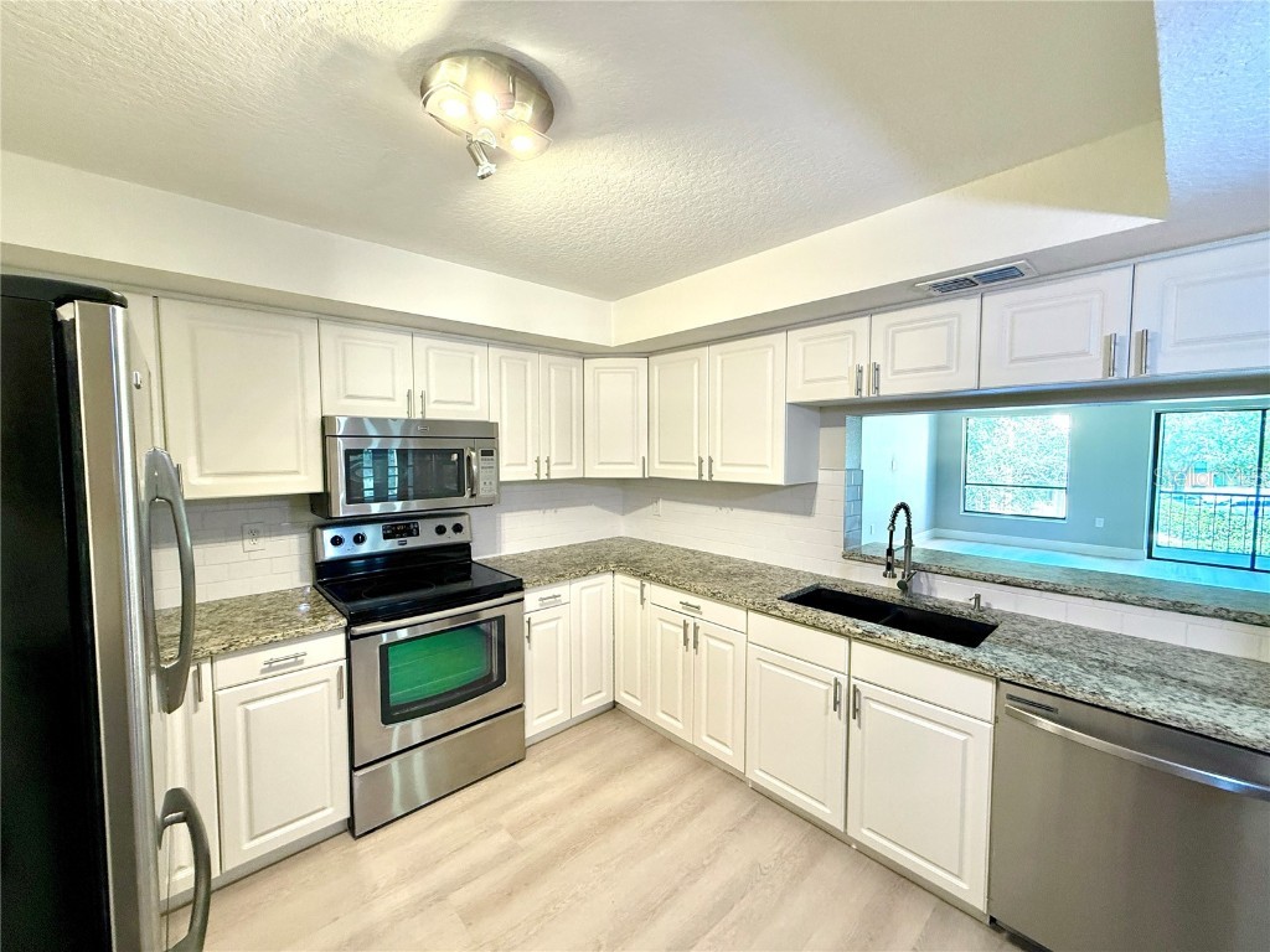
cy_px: 476
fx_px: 514
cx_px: 635
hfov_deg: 102.1
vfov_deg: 85.7
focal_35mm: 14
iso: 250
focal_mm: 2.22
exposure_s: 1/60
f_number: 2.2
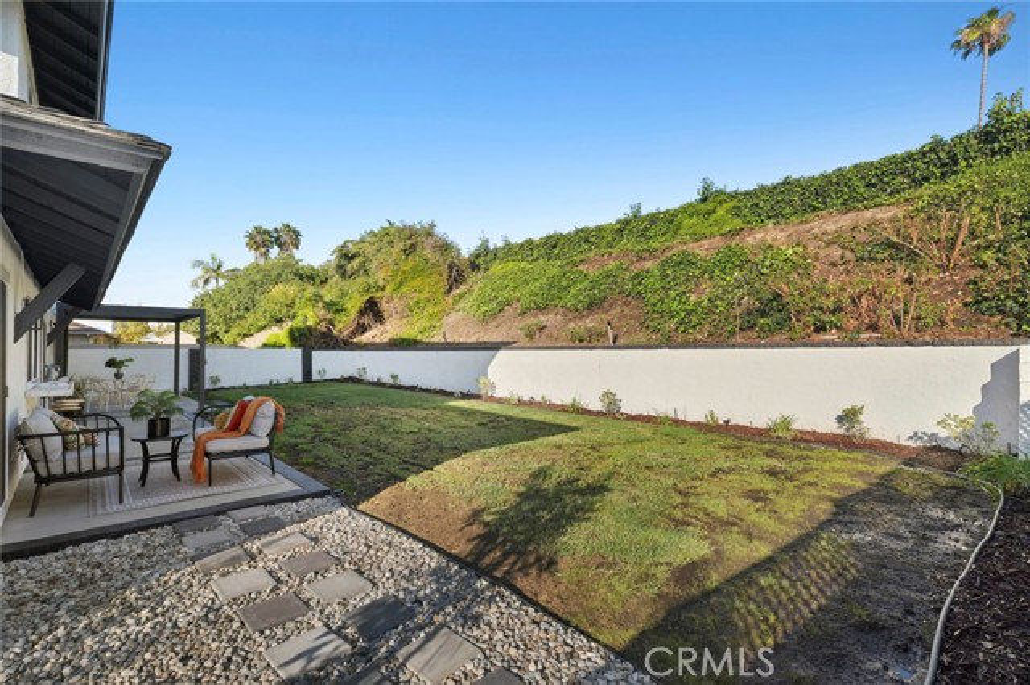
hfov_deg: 96.8
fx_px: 458
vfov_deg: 73.7
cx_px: 515
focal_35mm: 16
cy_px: 342
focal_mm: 16
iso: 200
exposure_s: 1/1600
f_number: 9
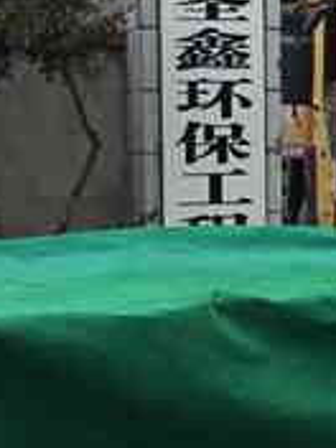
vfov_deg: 12.0
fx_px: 2122
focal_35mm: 164
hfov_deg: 8.3
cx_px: 794
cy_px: 141
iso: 25
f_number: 2.4
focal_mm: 3.3
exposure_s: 1/1314
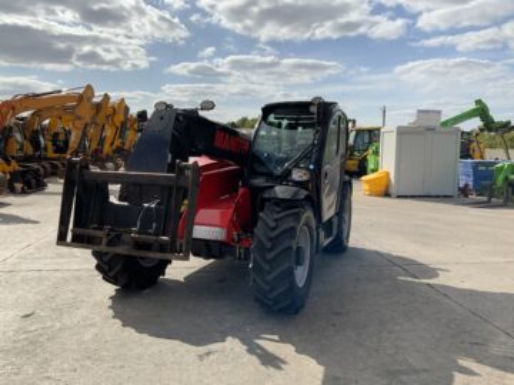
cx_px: 257
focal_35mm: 29
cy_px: 192
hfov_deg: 61.7
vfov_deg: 48.2
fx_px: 431
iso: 20
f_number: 1.8
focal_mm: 3
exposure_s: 1/3534
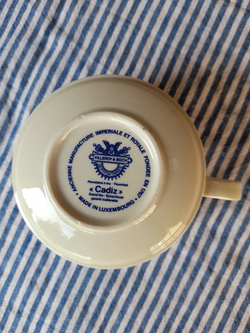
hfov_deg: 54.9
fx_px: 241
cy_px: 166
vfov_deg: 69.4
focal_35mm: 25
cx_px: 125
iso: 20
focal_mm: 4.6
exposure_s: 1/100
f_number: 2
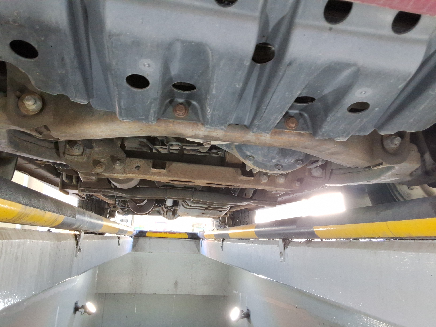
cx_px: 218
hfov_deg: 63.4
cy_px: 164
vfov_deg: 49.7
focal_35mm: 28
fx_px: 353
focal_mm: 2.91
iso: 118
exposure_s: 1/40
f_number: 1.9
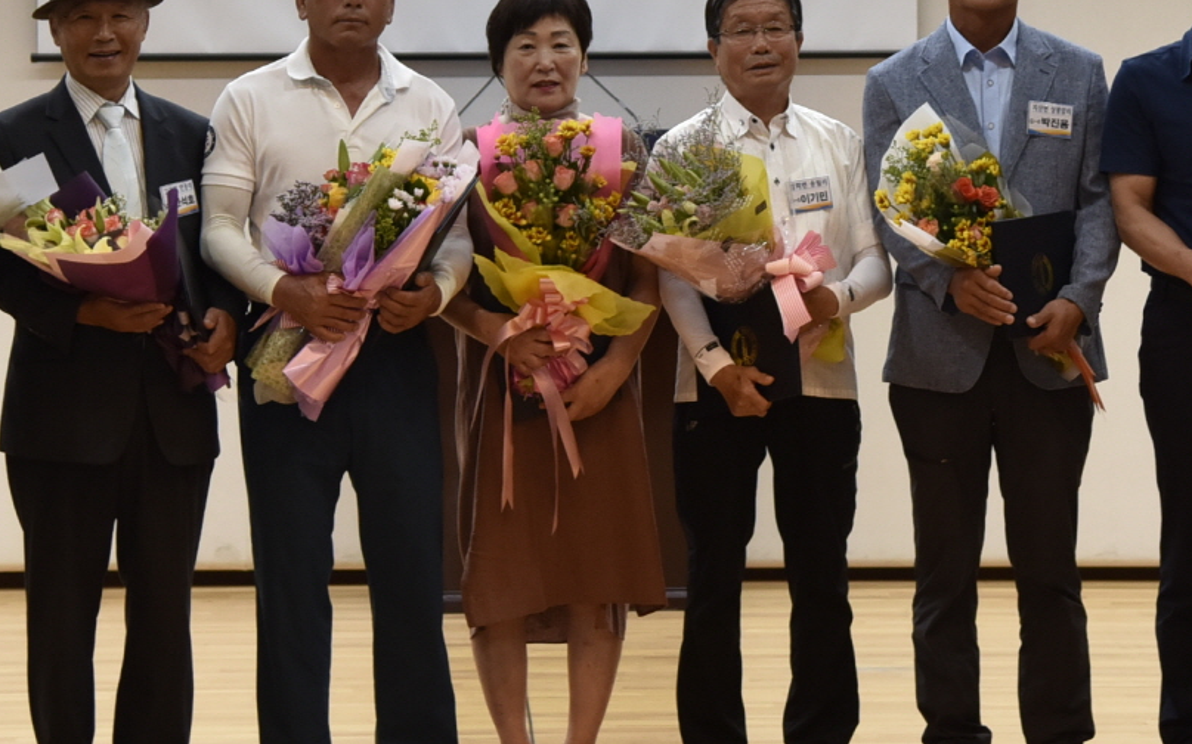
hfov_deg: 11.1
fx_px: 6106
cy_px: 64
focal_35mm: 188
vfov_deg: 7.0
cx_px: 595
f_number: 4
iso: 800
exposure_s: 1/125
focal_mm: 62
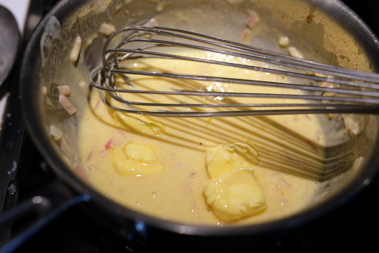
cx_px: 190
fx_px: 474
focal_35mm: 45
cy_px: 126
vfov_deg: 29.9
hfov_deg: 43.6
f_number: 2.2
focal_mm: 30
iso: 125
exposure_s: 1/80
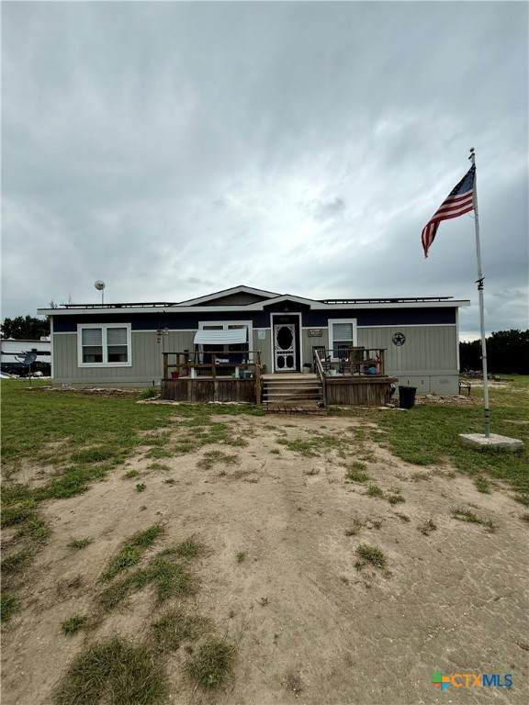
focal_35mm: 14
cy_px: 352
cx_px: 264
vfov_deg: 102.1
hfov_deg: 85.7
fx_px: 285
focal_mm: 2.22
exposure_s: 1/2092
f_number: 2.2
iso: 50
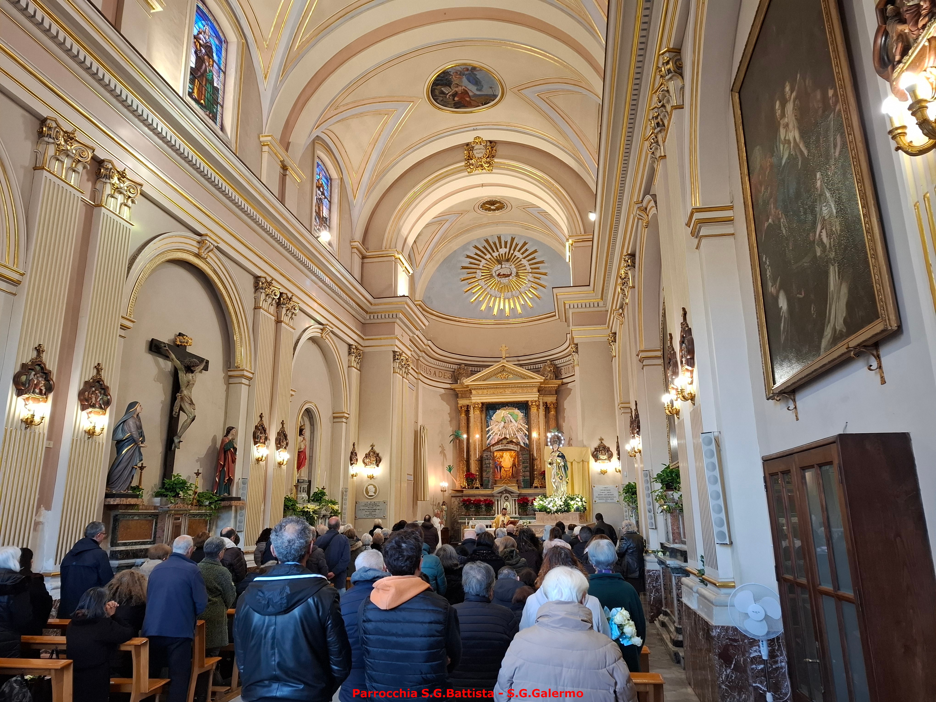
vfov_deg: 58.9
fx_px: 622
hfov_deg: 73.9
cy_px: 351
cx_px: 468
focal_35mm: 23
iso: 250
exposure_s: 1/100
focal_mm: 5.54
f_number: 1.8
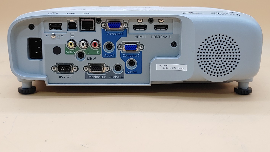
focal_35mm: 51
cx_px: 134
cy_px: 63
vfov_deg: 23.5
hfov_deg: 40.6
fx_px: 365
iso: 50
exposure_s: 1/64
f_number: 1.8
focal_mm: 4.36
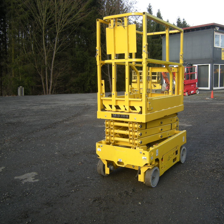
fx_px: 249
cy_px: 113
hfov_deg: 48.2
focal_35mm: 34
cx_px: 132
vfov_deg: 48.5
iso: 64
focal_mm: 4.7
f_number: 2.8
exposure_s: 1/166
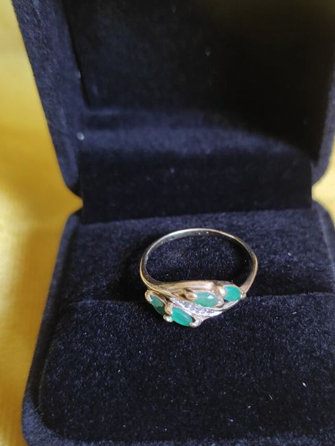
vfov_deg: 46.6
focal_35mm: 40
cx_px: 197
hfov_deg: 35.9
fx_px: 516
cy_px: 256
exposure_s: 1/33
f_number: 1.79
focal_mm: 4.74
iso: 658
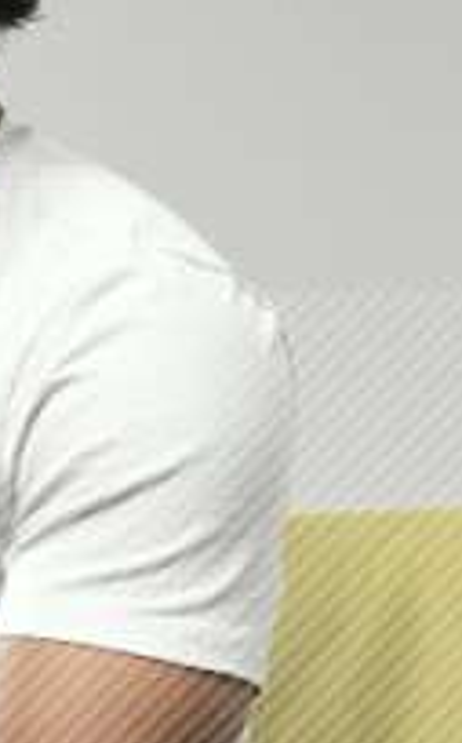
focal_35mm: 204
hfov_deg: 6.3
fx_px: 4121
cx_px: -397
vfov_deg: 10.1
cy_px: 918
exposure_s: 1/125
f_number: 5.6
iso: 400
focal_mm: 34
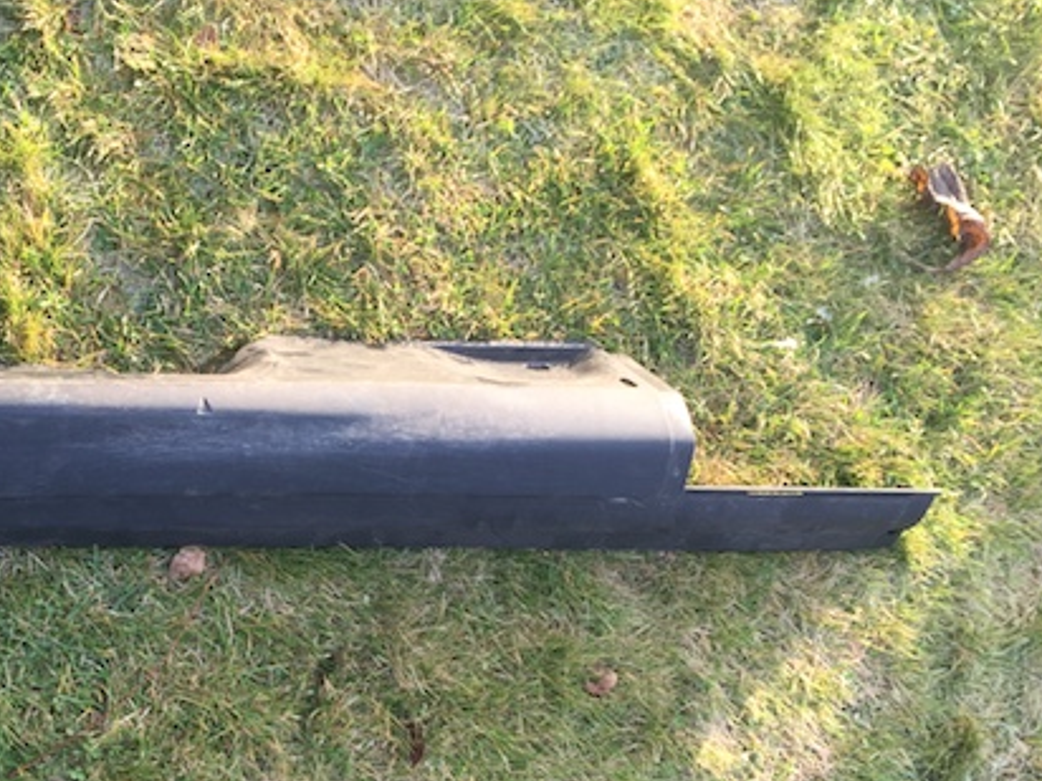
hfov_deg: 40.0
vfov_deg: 31.1
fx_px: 1385
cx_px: 247
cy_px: 564
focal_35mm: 46
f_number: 2.2
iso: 32
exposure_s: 1/108
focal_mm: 4.15
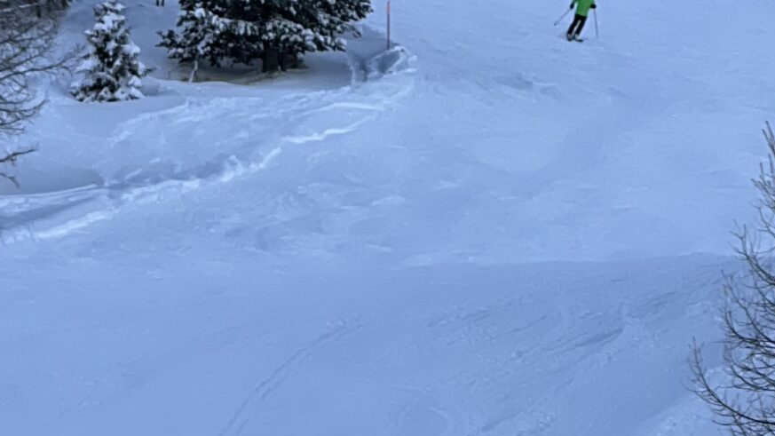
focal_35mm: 246
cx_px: 78
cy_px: 1037
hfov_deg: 8.7
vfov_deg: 4.8
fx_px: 5055
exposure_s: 1/681
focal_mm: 9
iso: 32
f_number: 2.8
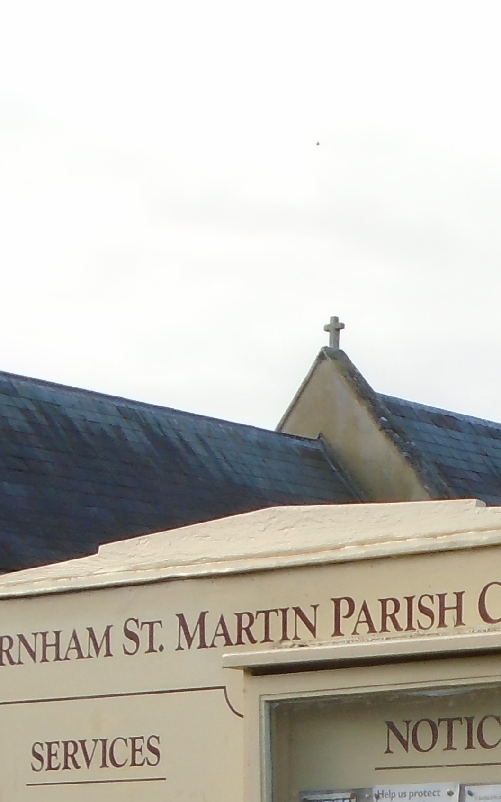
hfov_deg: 12.0
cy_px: 811
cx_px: 921
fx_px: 2185
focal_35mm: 100
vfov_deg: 20.1
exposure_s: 1/250
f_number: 3.5
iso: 100
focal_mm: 5.5
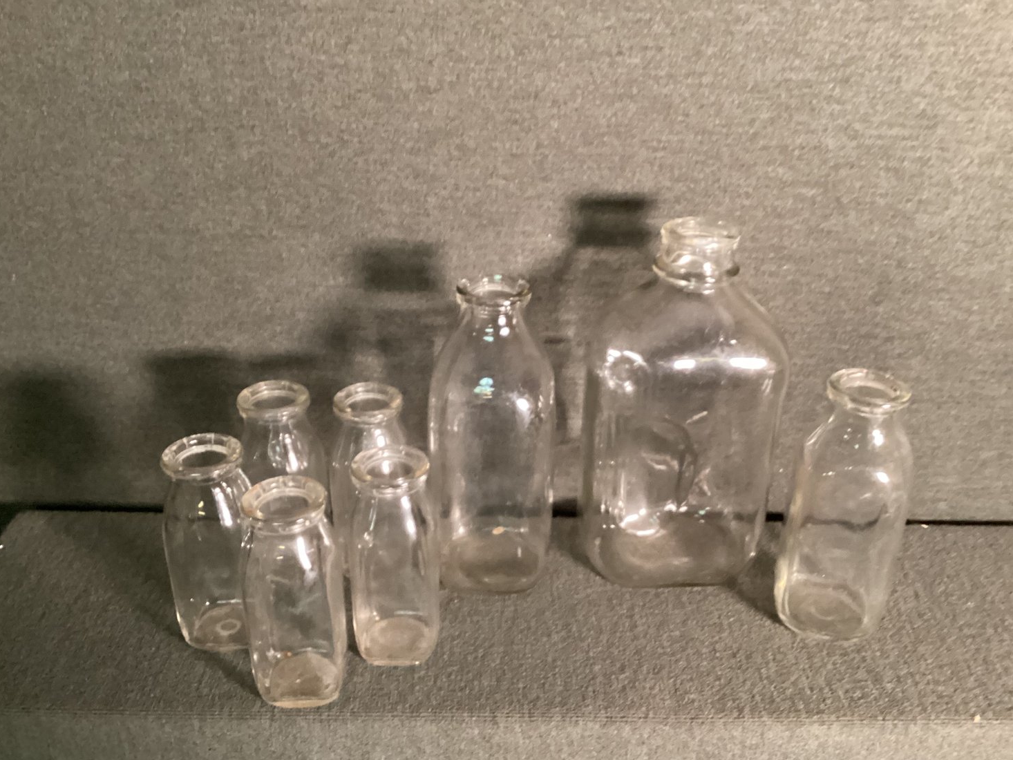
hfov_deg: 56.8
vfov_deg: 44.2
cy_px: 391
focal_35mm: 32
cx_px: 497
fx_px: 937
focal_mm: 3.3
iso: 500
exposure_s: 1/30
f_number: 2.4
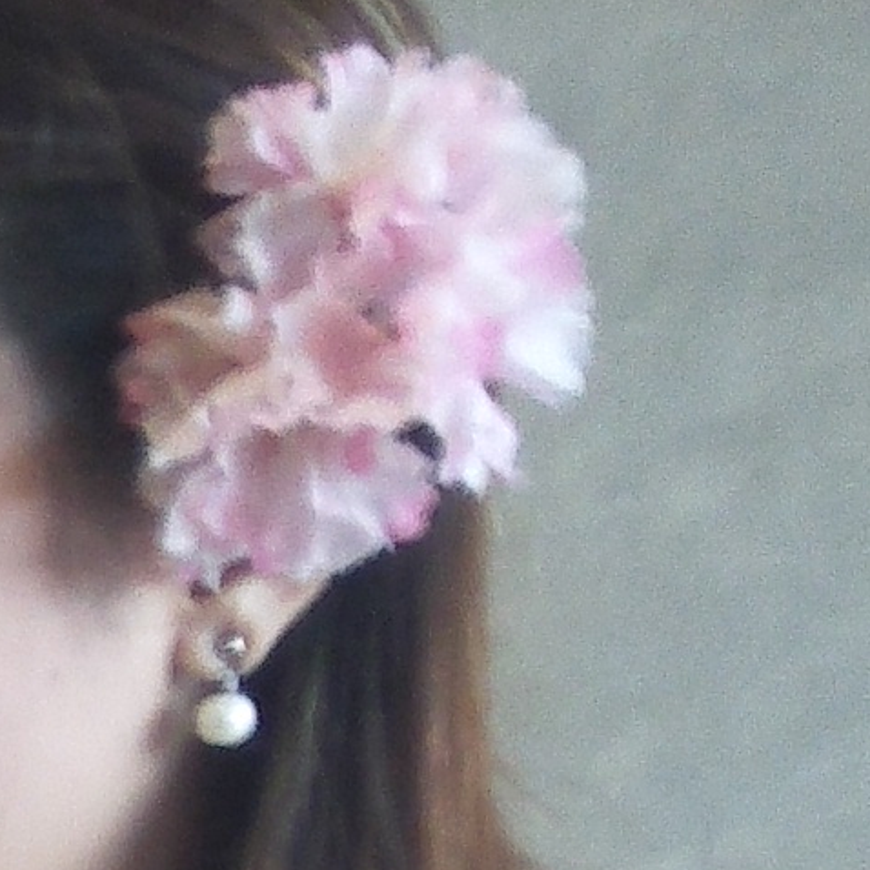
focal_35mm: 154
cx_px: -2312
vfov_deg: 10.5
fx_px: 4379
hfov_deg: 8.2
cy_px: 1718
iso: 122
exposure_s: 1/33
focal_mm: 3.46
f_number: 2.2
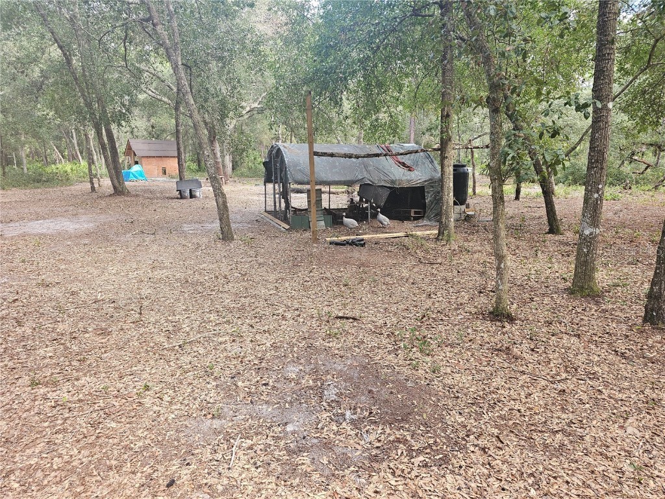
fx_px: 442
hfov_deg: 73.9
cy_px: 250
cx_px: 332
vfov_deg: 58.9
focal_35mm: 23
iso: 64
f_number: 1.7
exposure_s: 1/180
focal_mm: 6.3
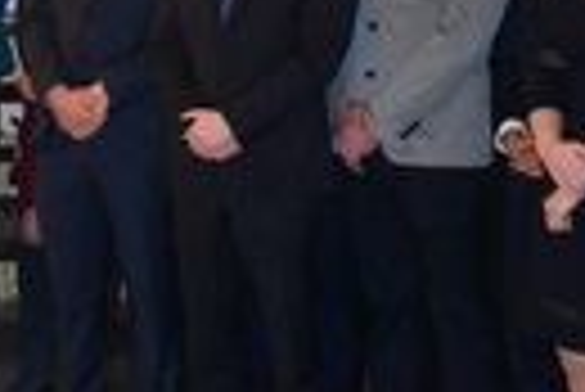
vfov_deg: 9.7
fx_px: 2288
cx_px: -27
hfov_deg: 14.3
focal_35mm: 141
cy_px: 23
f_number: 4.2
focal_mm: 29
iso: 4500
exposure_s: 1/60
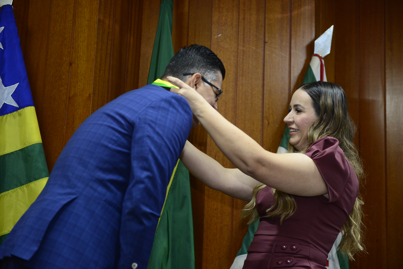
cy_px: 134
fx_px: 784
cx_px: 202
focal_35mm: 70
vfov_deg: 19.5
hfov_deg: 28.8
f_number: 2.8
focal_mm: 70
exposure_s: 1/125
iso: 2000
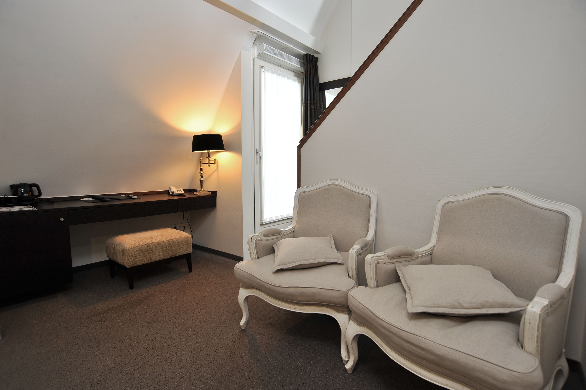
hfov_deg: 90.0
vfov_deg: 67.3
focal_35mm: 18
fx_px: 293
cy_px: 195
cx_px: 293
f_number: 8
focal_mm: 18
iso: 200
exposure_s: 1/5
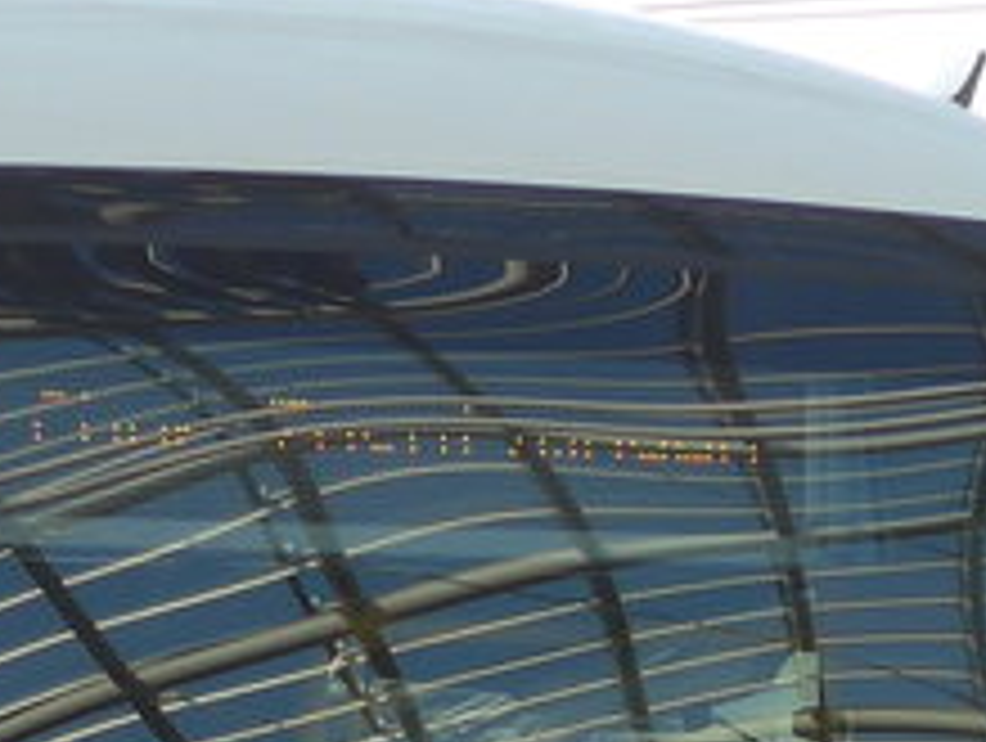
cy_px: 1385
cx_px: 612
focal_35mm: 268
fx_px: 7646
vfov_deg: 5.5
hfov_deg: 7.4
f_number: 3.2
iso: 80
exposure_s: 1/320
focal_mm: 10.1
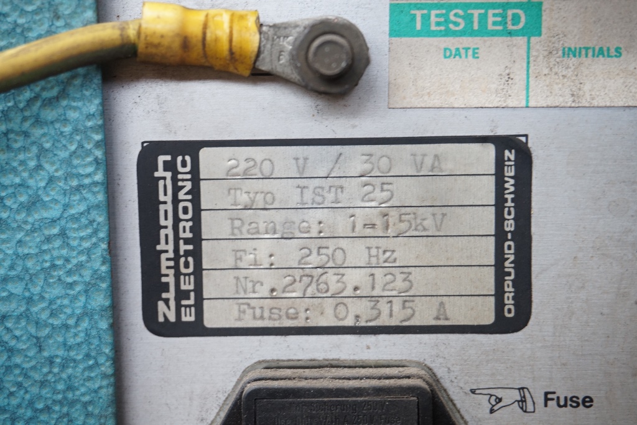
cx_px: 318
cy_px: 212
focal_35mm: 58
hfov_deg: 34.2
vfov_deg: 23.2
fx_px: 1035
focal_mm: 39
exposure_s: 1/60
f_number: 5.6
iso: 800
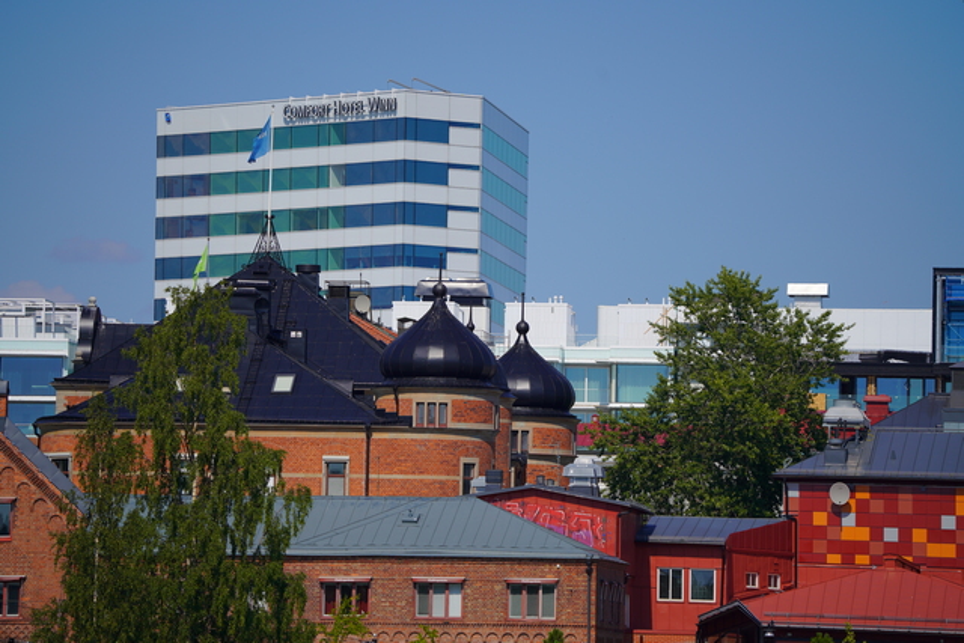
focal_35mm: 300
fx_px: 8035
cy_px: 322
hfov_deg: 6.9
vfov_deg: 4.6
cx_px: 482
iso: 100
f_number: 5.6
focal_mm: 300
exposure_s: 1/800
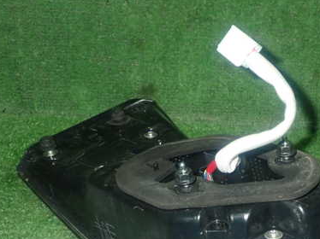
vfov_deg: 23.9
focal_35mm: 61
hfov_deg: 31.1
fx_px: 564
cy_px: 155
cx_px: 245
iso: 800
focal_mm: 6.83
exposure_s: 1/40
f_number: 8
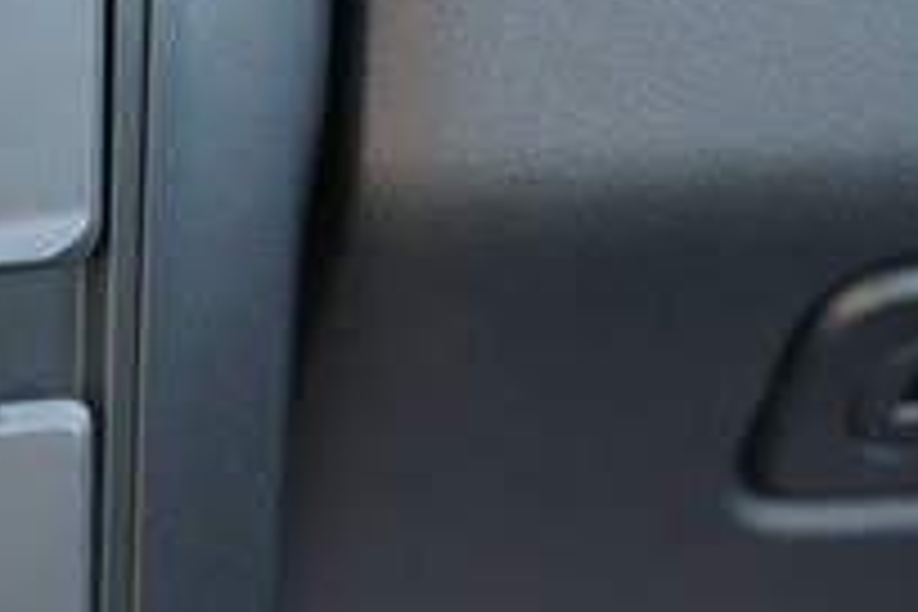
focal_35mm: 116
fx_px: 2958
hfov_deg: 16.7
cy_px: 497
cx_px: -252
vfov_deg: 11.8
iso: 400
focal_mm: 37
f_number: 4
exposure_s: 1/60
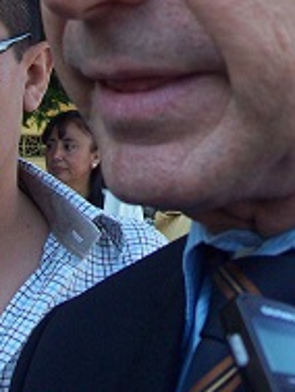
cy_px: 8
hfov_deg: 15.5
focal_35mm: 95
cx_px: 221
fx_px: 1078
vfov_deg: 20.1
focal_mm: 6
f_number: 2.7
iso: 80
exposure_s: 1/266
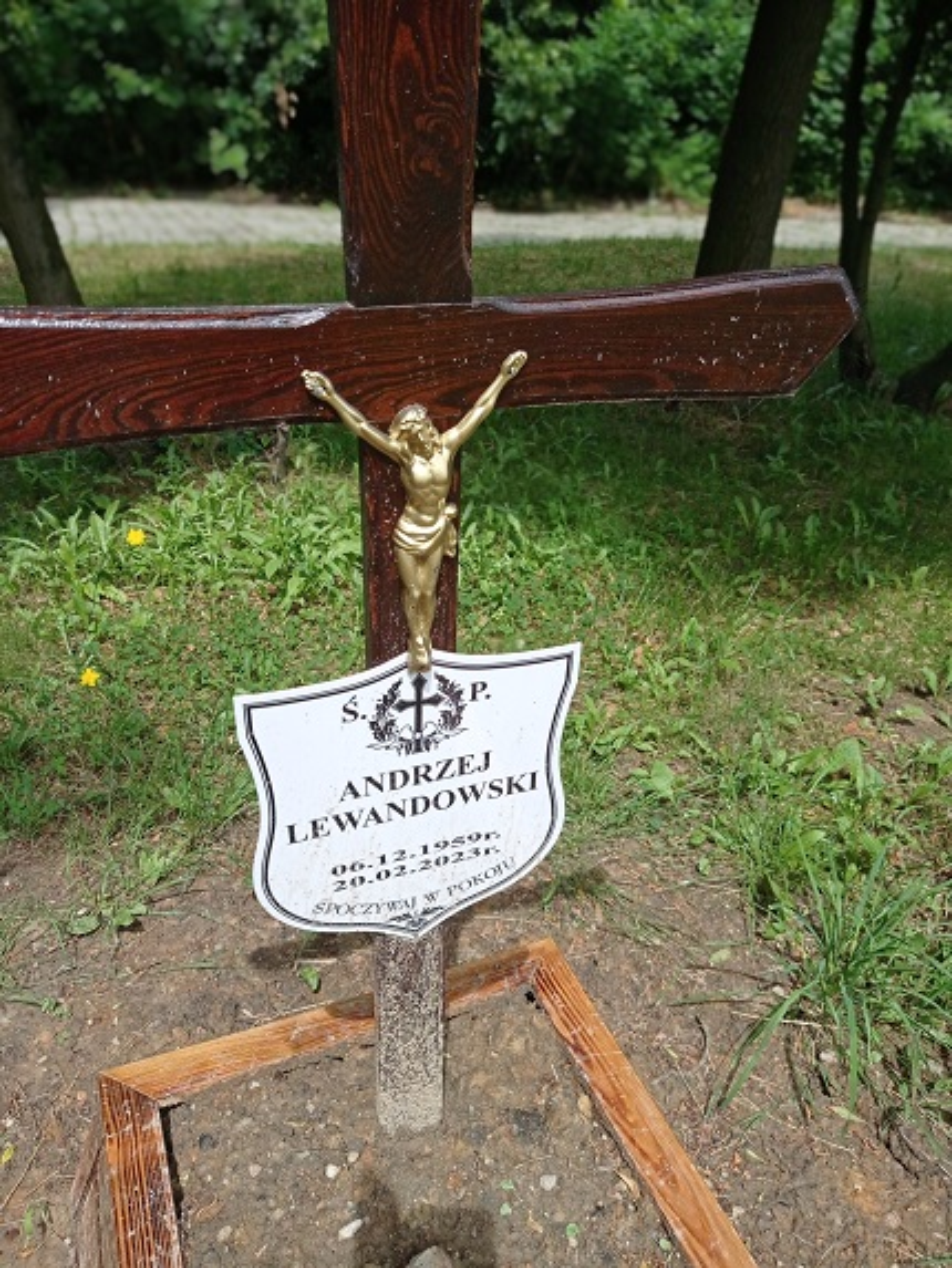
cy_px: 634
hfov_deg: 49.8
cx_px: 476
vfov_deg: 63.4
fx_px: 1026
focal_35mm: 28
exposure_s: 1/1626
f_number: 1.79
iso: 102
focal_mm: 4.74
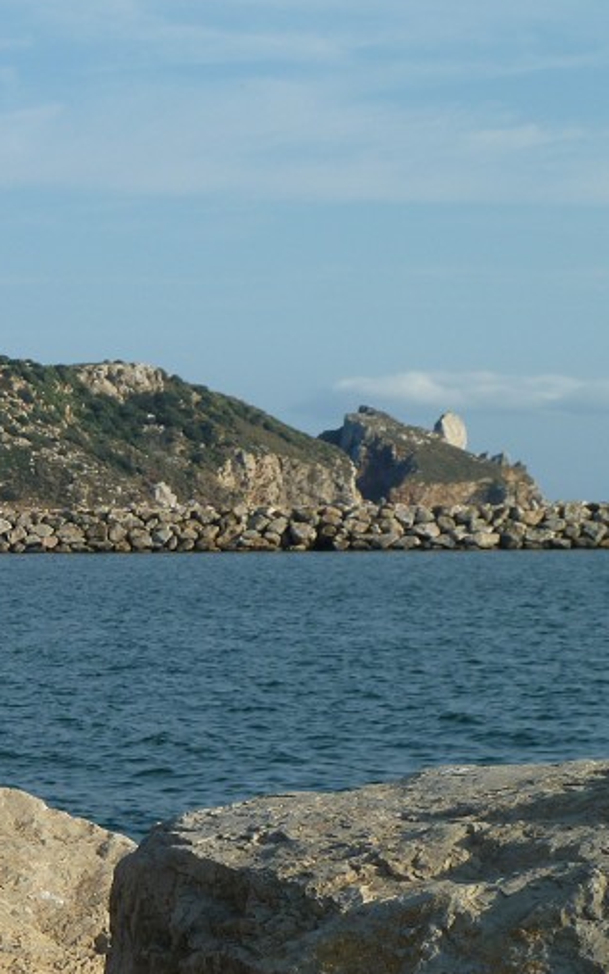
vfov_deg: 17.5
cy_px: 546
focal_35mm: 119
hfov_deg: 10.8
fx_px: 3159
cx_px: -92
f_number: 5
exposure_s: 1/400
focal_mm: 11.9
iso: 80
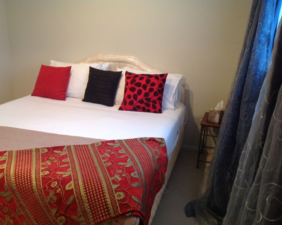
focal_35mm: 37
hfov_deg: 49.0
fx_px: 309
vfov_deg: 40.1
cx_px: 130
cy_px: 114
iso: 200
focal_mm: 4.28
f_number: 2.4
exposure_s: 1/15
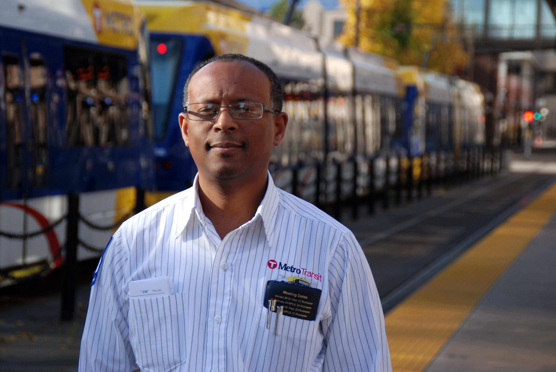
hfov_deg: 17.0
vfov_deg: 11.5
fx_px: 1856
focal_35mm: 120
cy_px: 186
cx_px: 278
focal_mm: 80
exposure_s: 1/250
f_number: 5.6
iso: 200
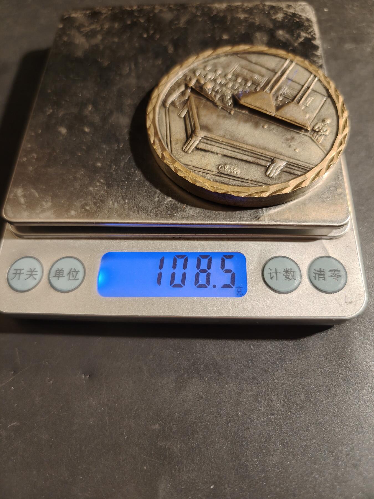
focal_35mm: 23
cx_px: 187
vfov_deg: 73.9
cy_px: 250
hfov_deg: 58.9
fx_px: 331
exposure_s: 1/149
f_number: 1.6
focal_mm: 6.06
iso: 250
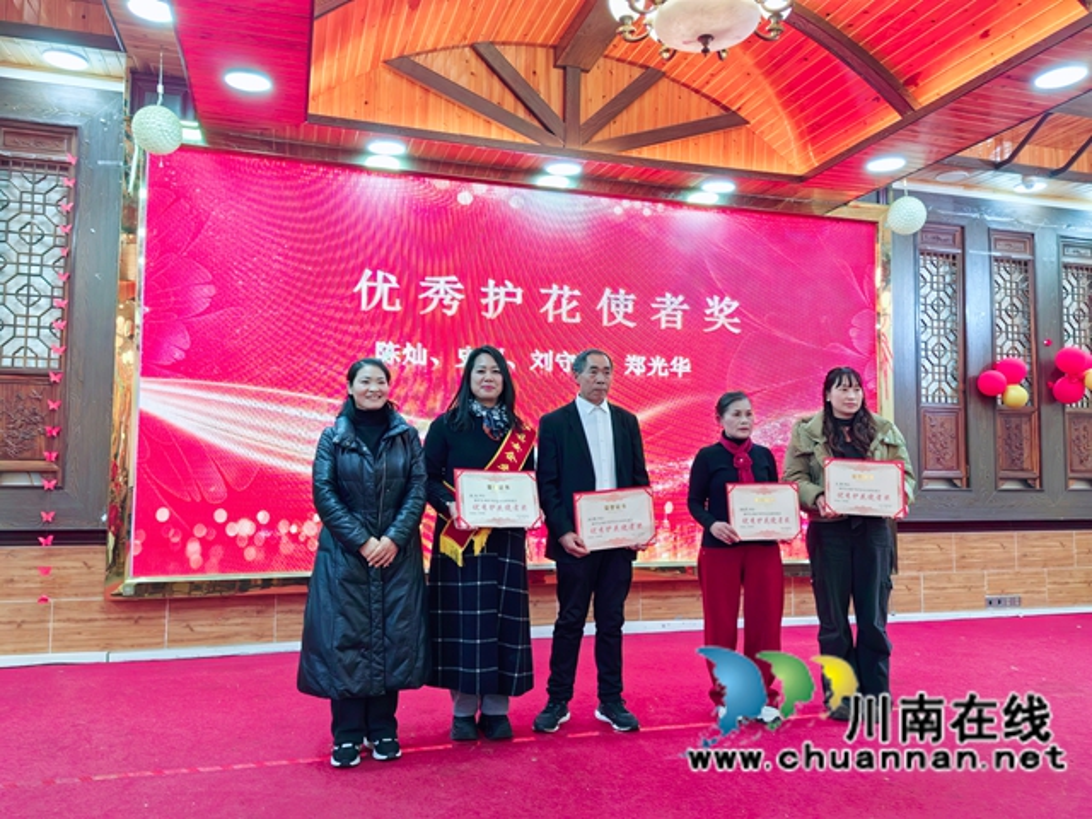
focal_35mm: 27
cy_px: 410
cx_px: 546
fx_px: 852
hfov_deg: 65.3
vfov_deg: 51.4
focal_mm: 5.52
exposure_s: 1/52.7
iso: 80
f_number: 1.9
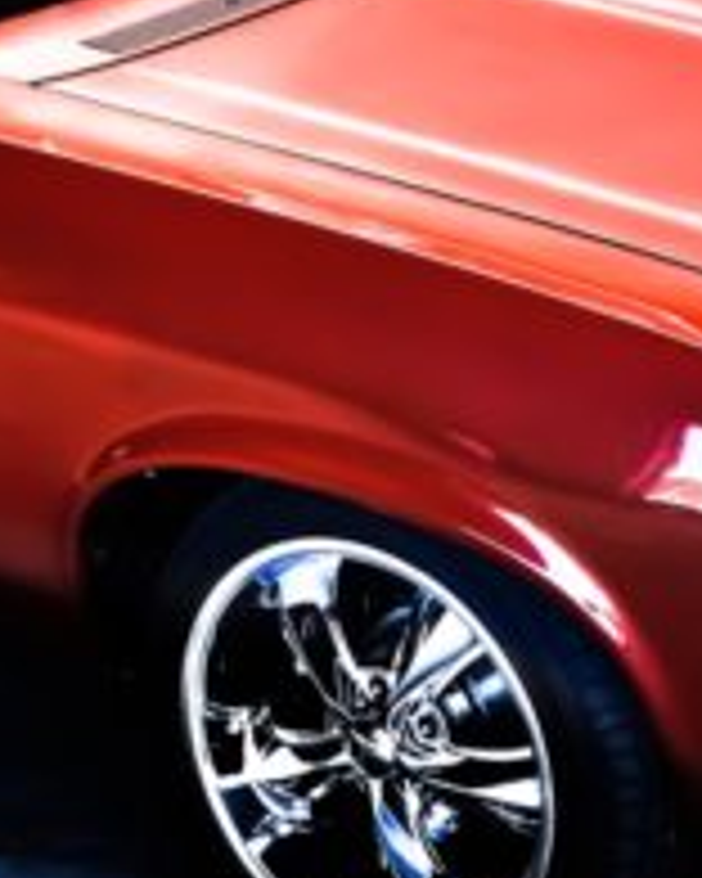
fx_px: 4467
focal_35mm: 172
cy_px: -164
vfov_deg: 11.0
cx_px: 126
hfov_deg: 9.0
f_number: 8
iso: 400
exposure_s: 1/30
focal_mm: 38
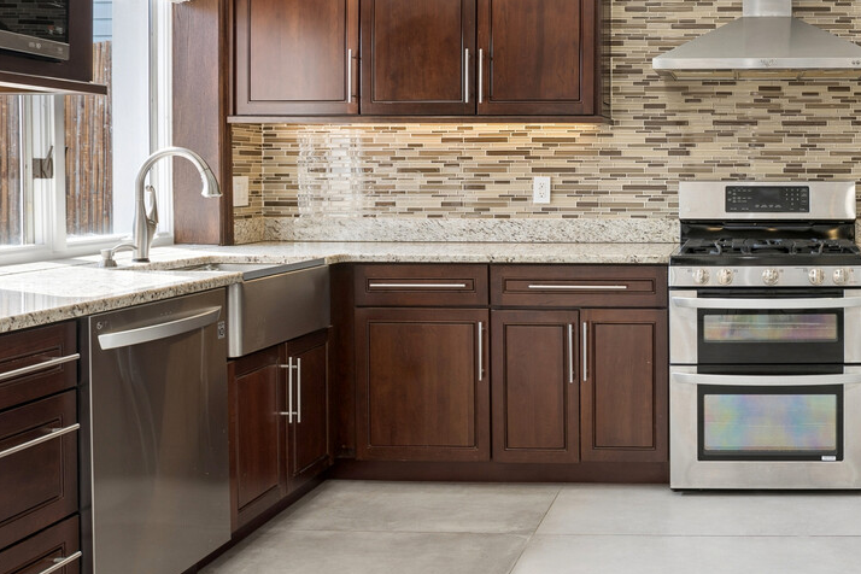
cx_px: 746
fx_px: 1004
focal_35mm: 42
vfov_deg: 31.5
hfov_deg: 43.1
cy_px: 168
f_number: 8
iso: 100
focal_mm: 20
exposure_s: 1/13
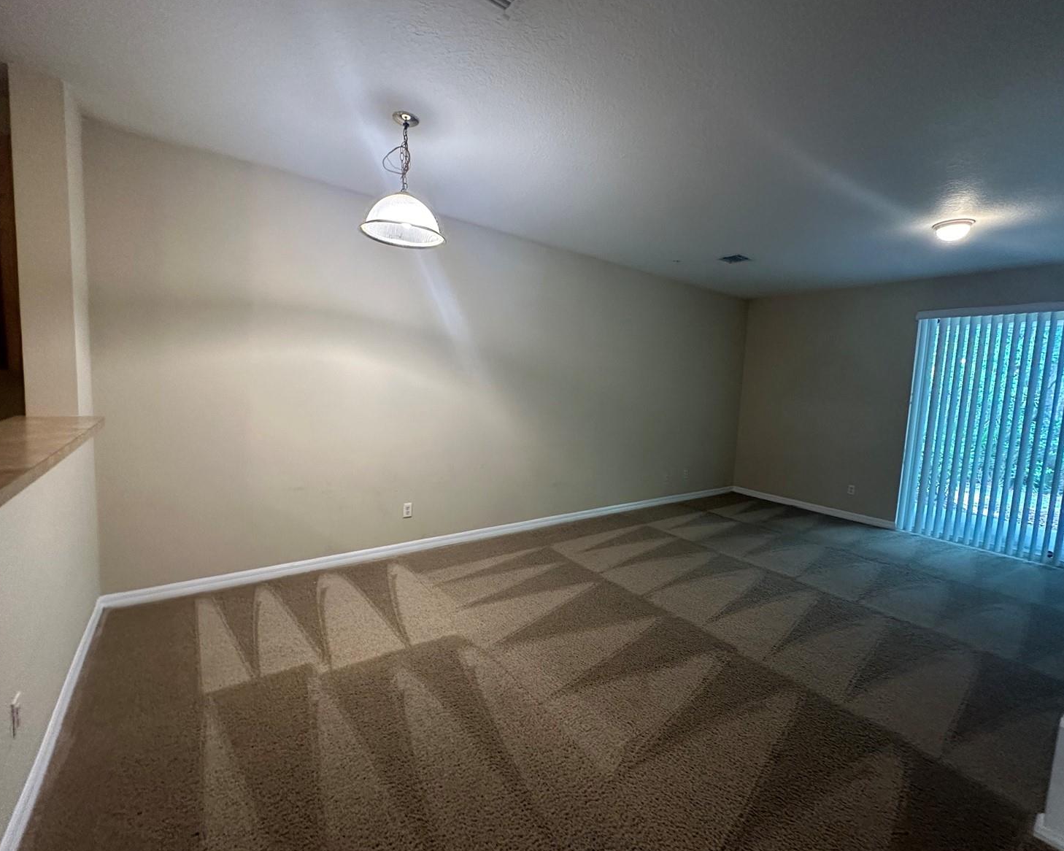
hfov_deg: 96.8
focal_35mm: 15
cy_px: 423
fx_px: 472
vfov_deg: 84.0
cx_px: 550
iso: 500
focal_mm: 2.22
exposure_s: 1/60
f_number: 2.2
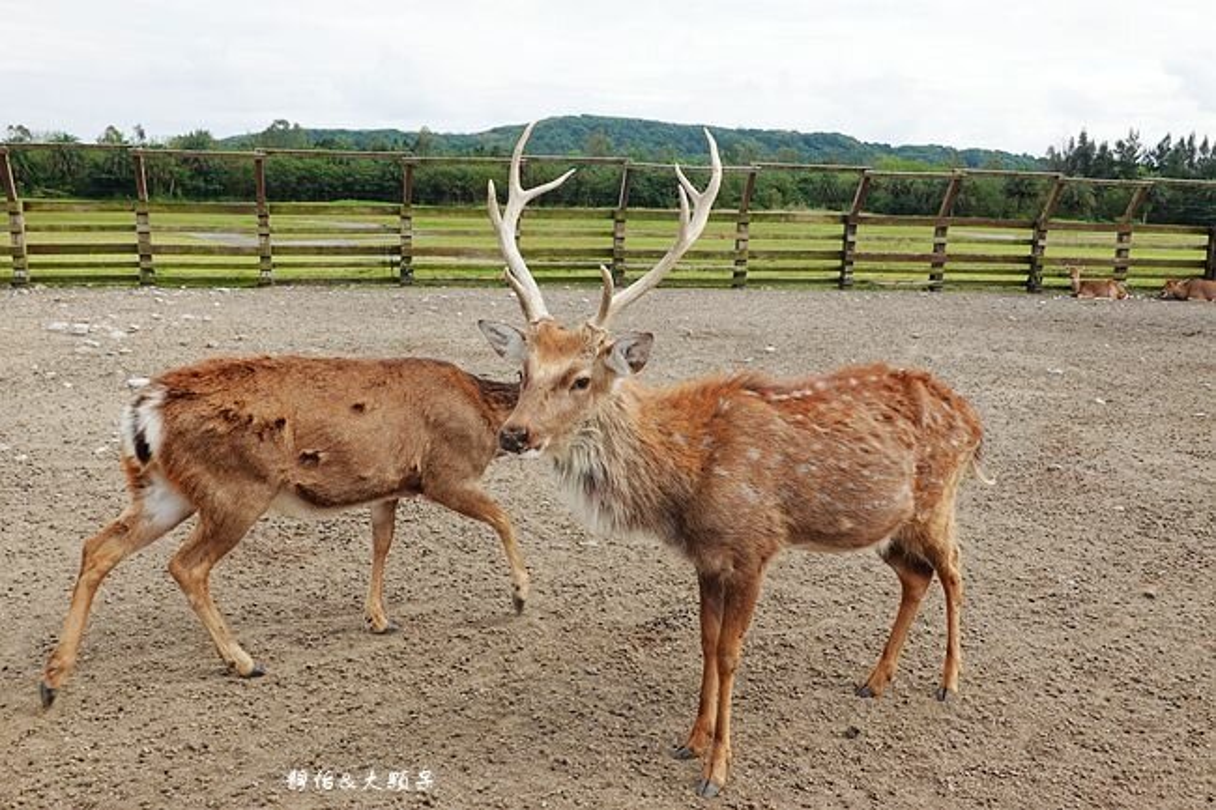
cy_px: 405
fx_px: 1114
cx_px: 608
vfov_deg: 39.9
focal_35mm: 33
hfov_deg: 57.2
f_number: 5.6
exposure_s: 1/250
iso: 125
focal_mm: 12.25
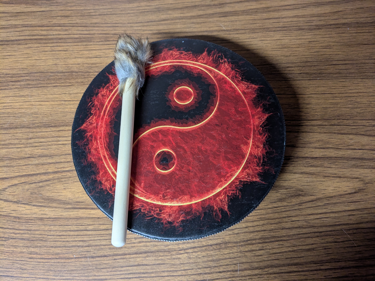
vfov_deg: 51.4
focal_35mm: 27
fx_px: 292
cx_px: 188
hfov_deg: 65.3
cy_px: 140
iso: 188
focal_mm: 4.38
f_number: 1.73
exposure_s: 1/24
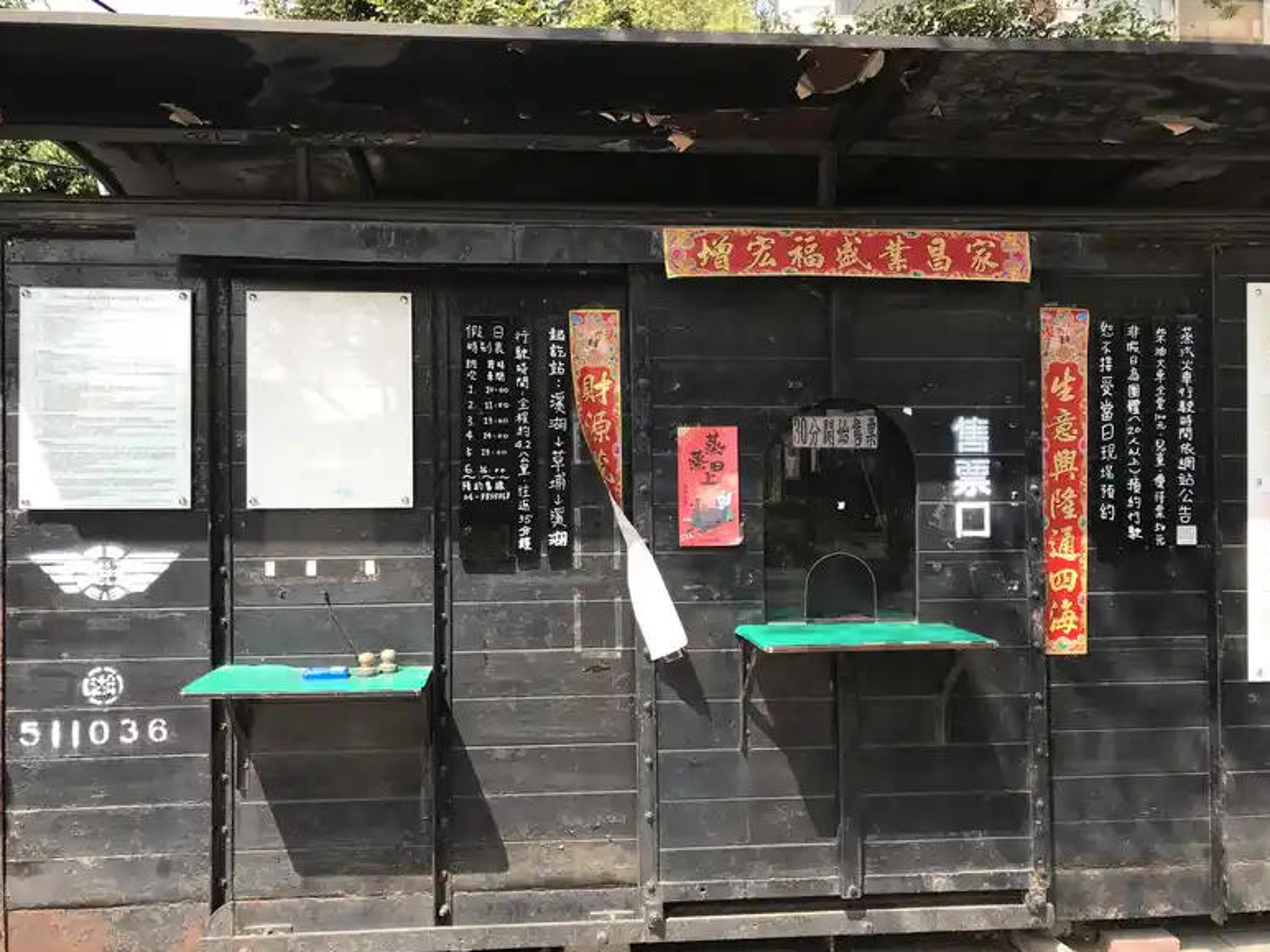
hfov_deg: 61.6
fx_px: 1064
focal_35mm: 29
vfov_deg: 48.2
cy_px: 475
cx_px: 617
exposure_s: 1/556
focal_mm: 3.99
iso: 20
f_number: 1.8
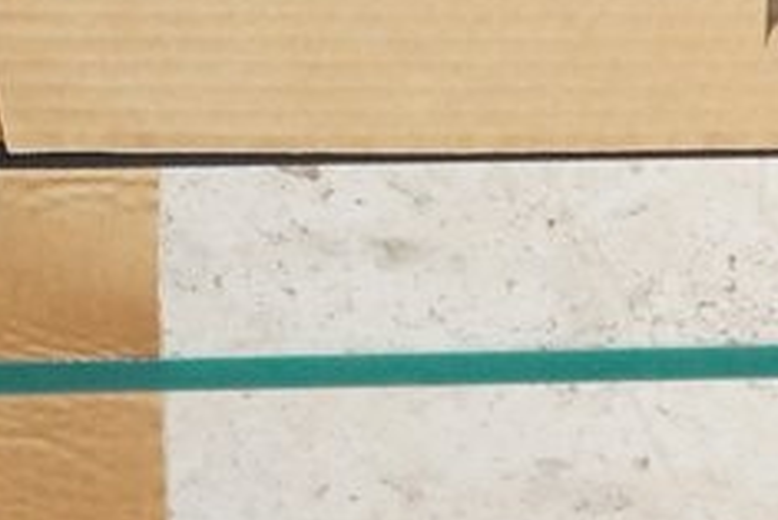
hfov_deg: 8.6
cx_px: 22
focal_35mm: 239
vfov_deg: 5.7
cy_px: -422
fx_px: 5168
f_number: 4
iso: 2500
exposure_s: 1/160
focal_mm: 22
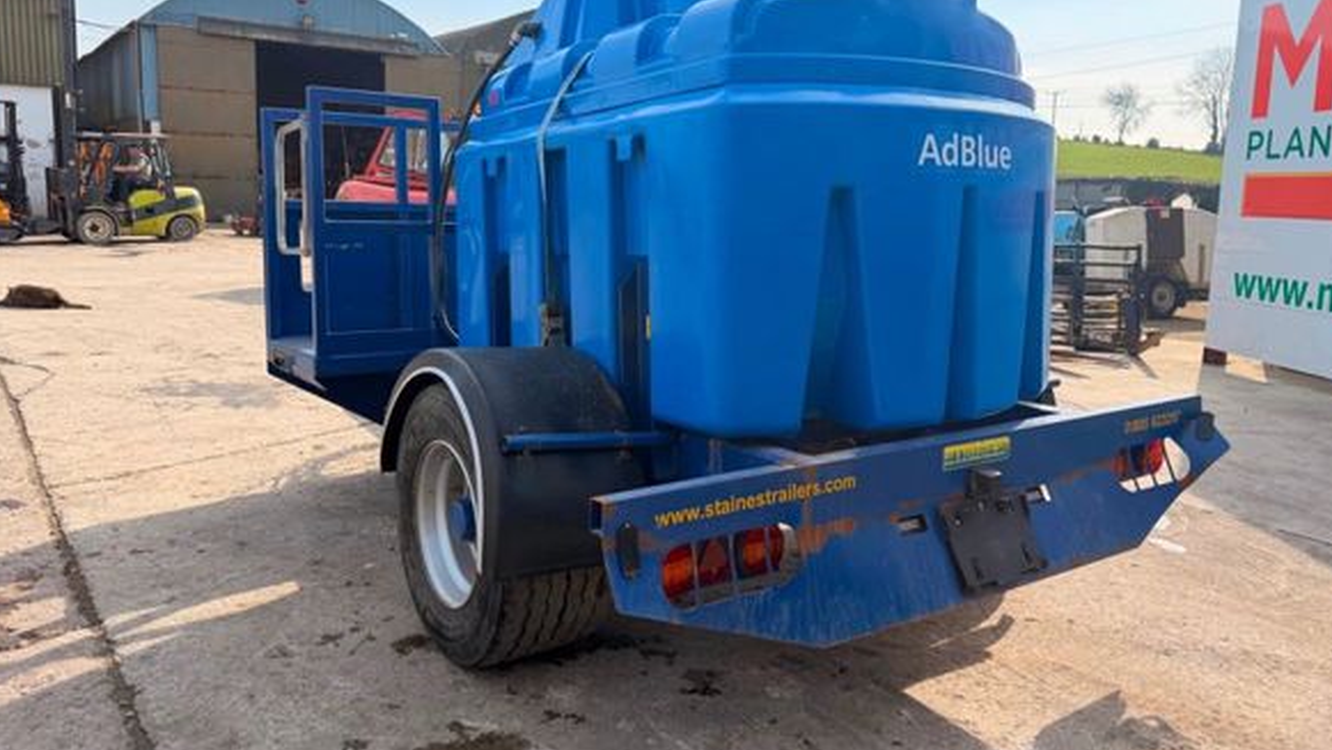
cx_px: 660
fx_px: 954
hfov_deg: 69.9
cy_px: 312
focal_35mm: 27
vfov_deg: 42.8
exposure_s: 1/2525
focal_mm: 6.76
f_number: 1.78
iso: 100
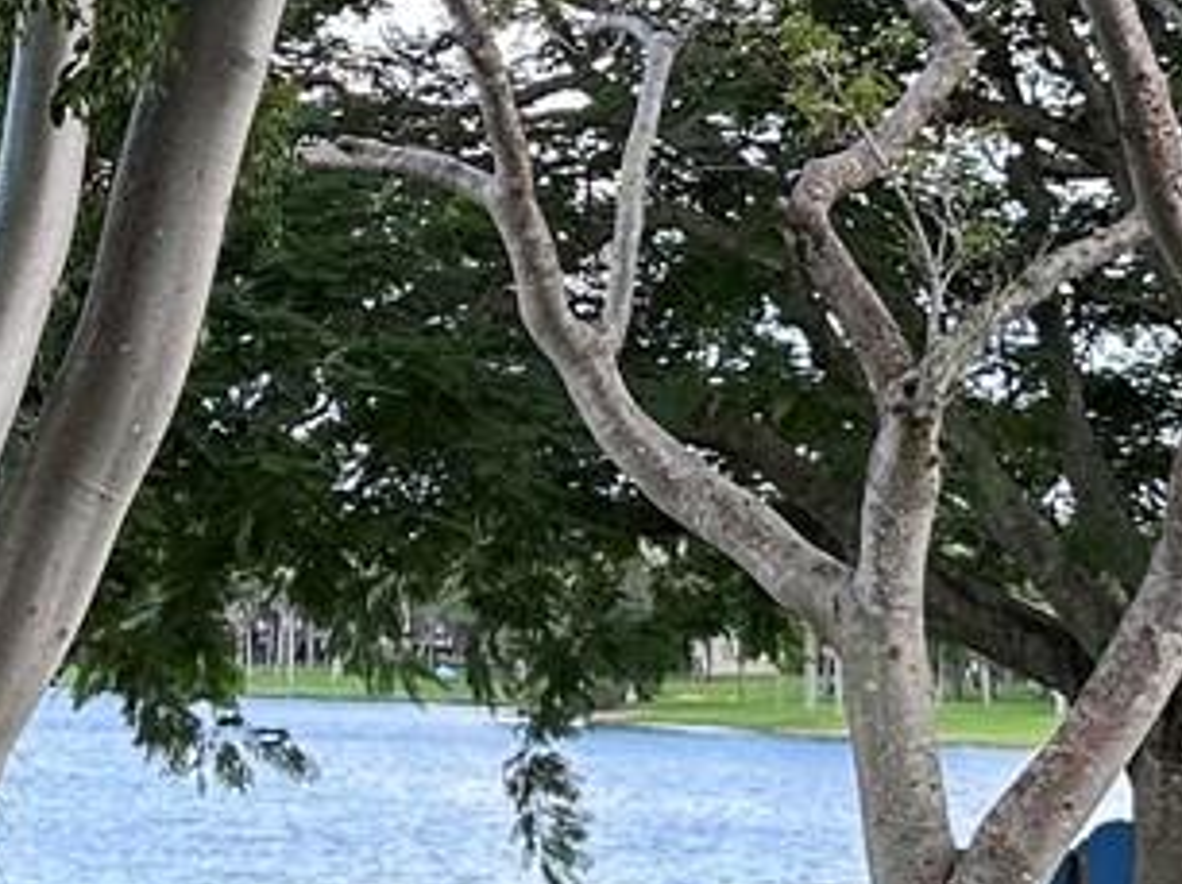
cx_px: 348
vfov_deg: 10.8
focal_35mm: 136
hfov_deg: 14.5
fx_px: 4640
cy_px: 77
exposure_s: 1/380
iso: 50
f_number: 1.5
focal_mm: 5.7
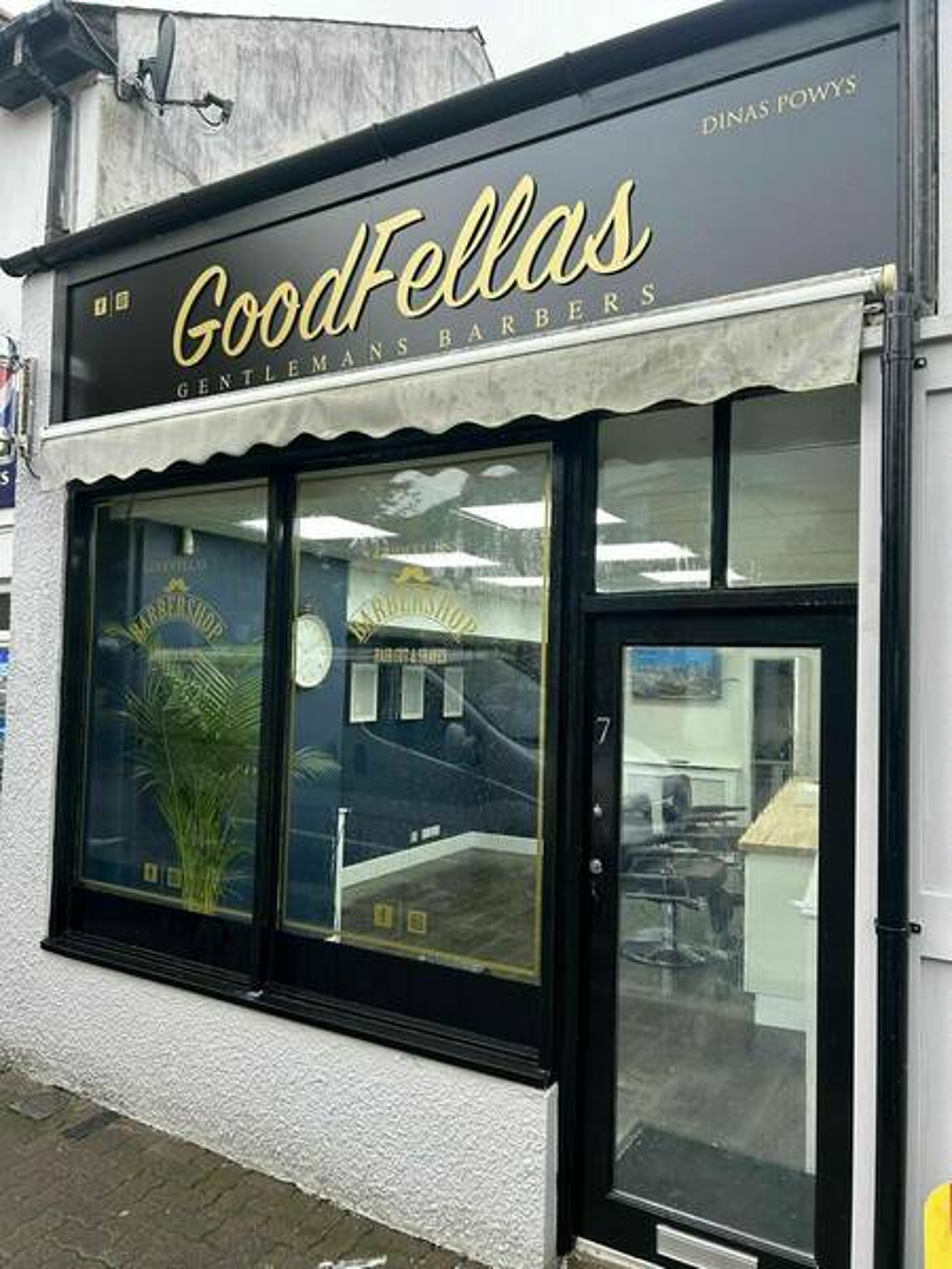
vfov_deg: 67.3
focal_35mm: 26
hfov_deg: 53.1
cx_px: 476
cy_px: 634
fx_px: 953
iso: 32
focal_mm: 5.7
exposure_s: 1/127
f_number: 1.5
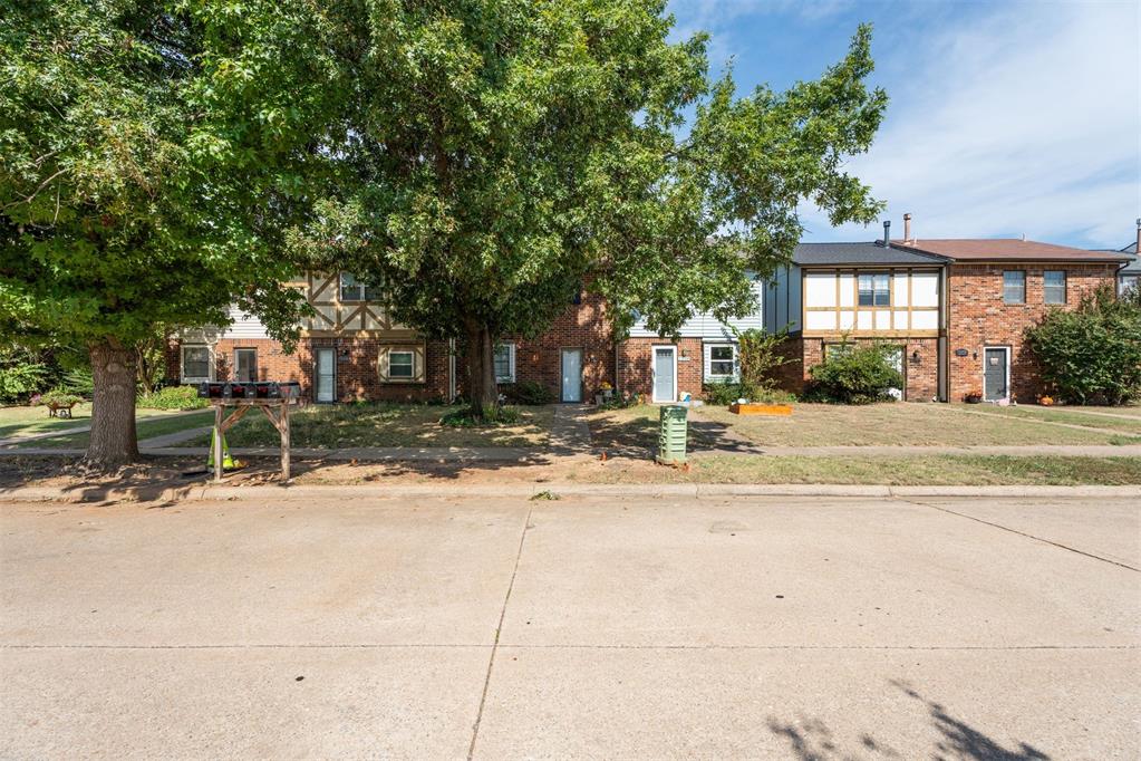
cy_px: 380
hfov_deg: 96.7
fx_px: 507
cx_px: 570
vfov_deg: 73.7
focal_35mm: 16
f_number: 7.1
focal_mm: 16
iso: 200
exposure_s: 1/800
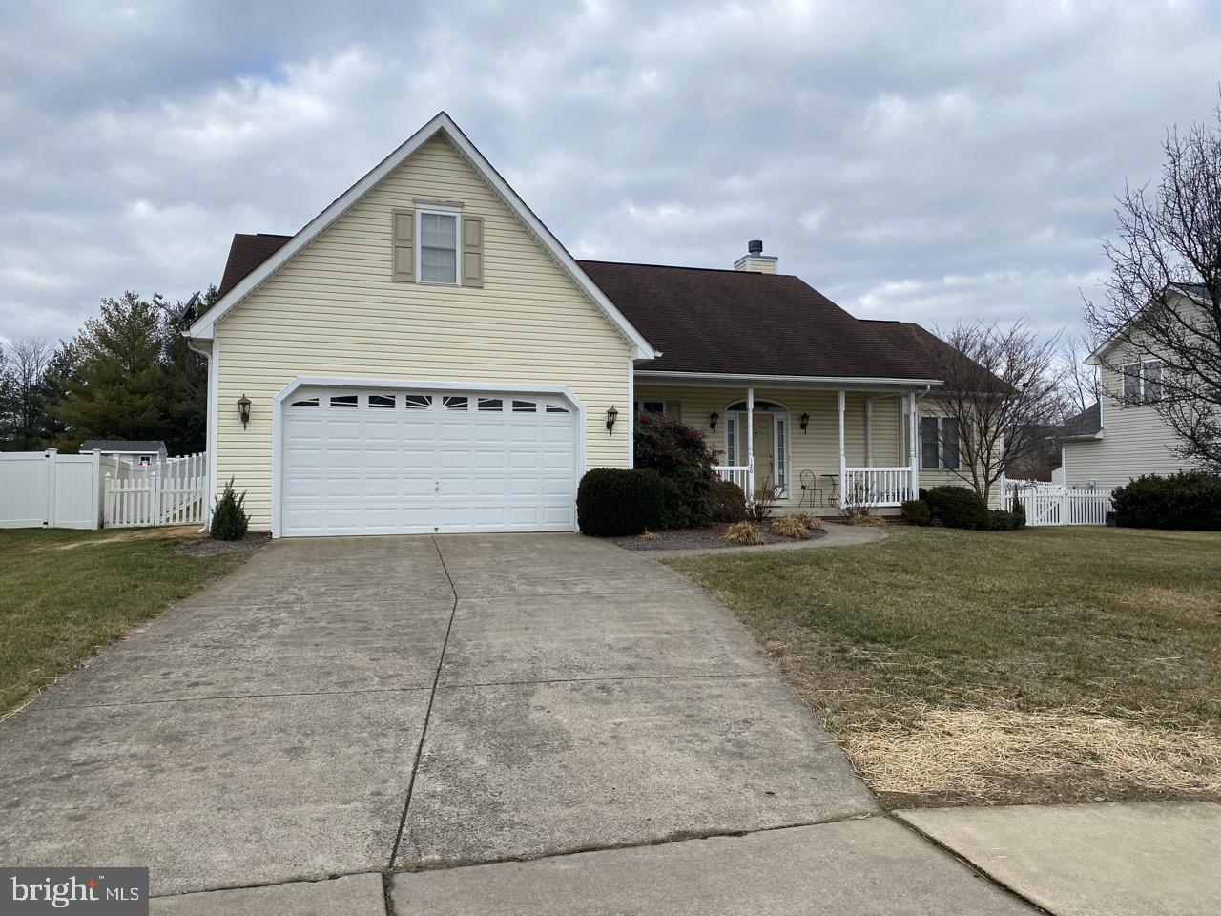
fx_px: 917
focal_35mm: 26
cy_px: 458
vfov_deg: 53.1
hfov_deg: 67.3
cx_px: 610
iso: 32
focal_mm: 4.25
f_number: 1.8
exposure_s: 1/1678
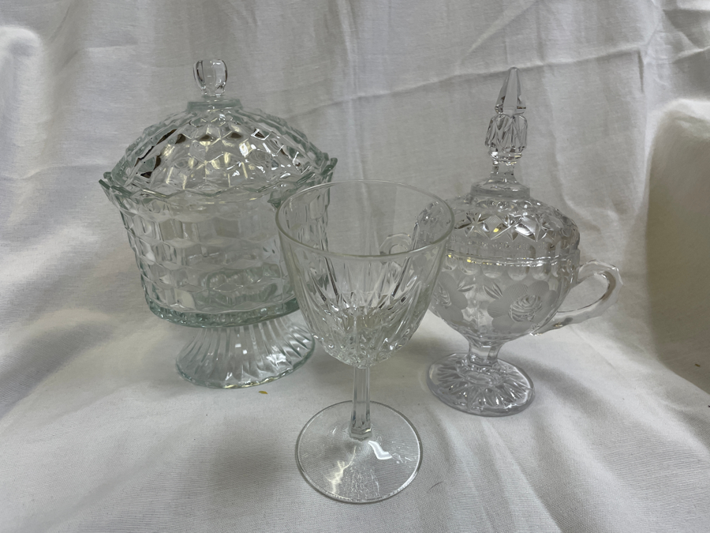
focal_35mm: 26
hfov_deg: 67.3
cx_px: 355
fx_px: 533
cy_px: 266
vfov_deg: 53.1
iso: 80
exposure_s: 1/120
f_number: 1.6
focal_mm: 4.2
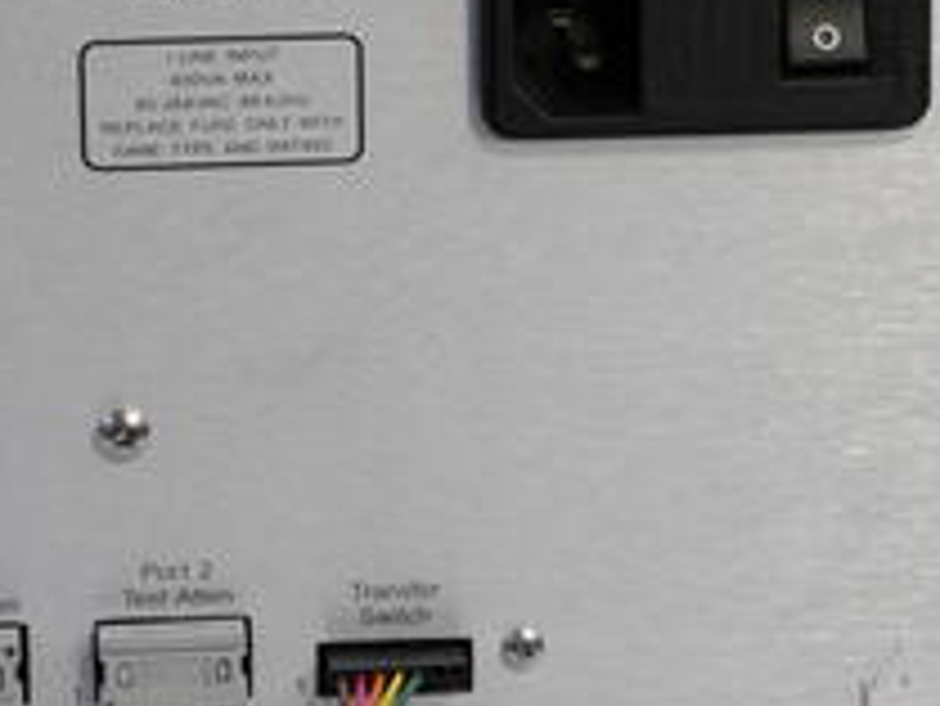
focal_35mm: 371
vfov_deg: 4.0
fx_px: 10080
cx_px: 589
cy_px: 468
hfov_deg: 5.3
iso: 800
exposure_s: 1/8
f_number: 14
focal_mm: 97
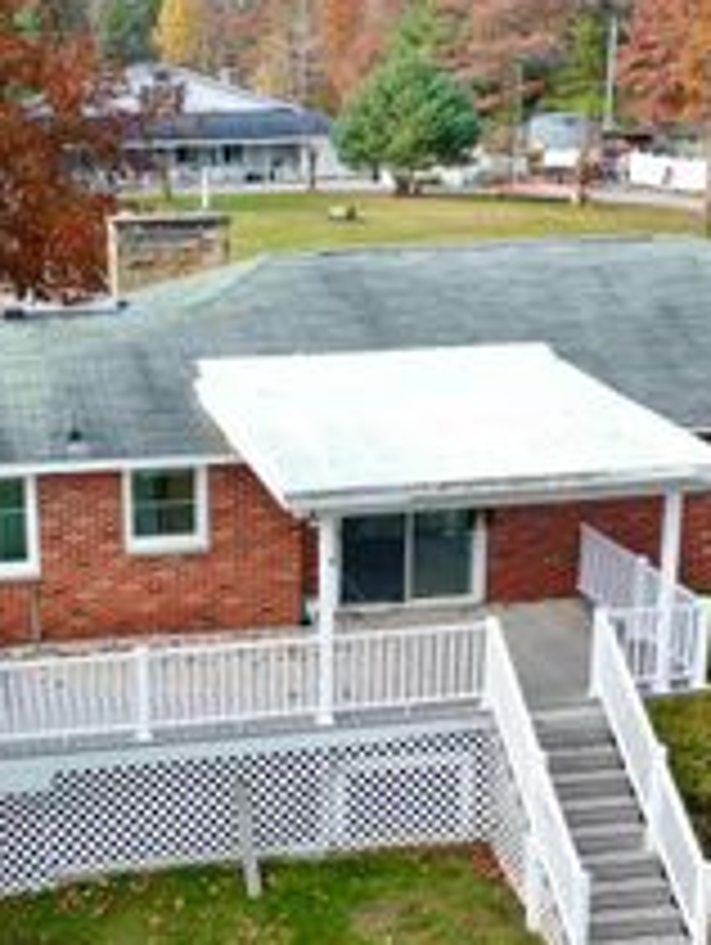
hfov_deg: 22.7
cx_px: 158
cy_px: 655
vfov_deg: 29.9
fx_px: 1749
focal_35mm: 64
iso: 100
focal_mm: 10.26
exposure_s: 1/100
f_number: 4
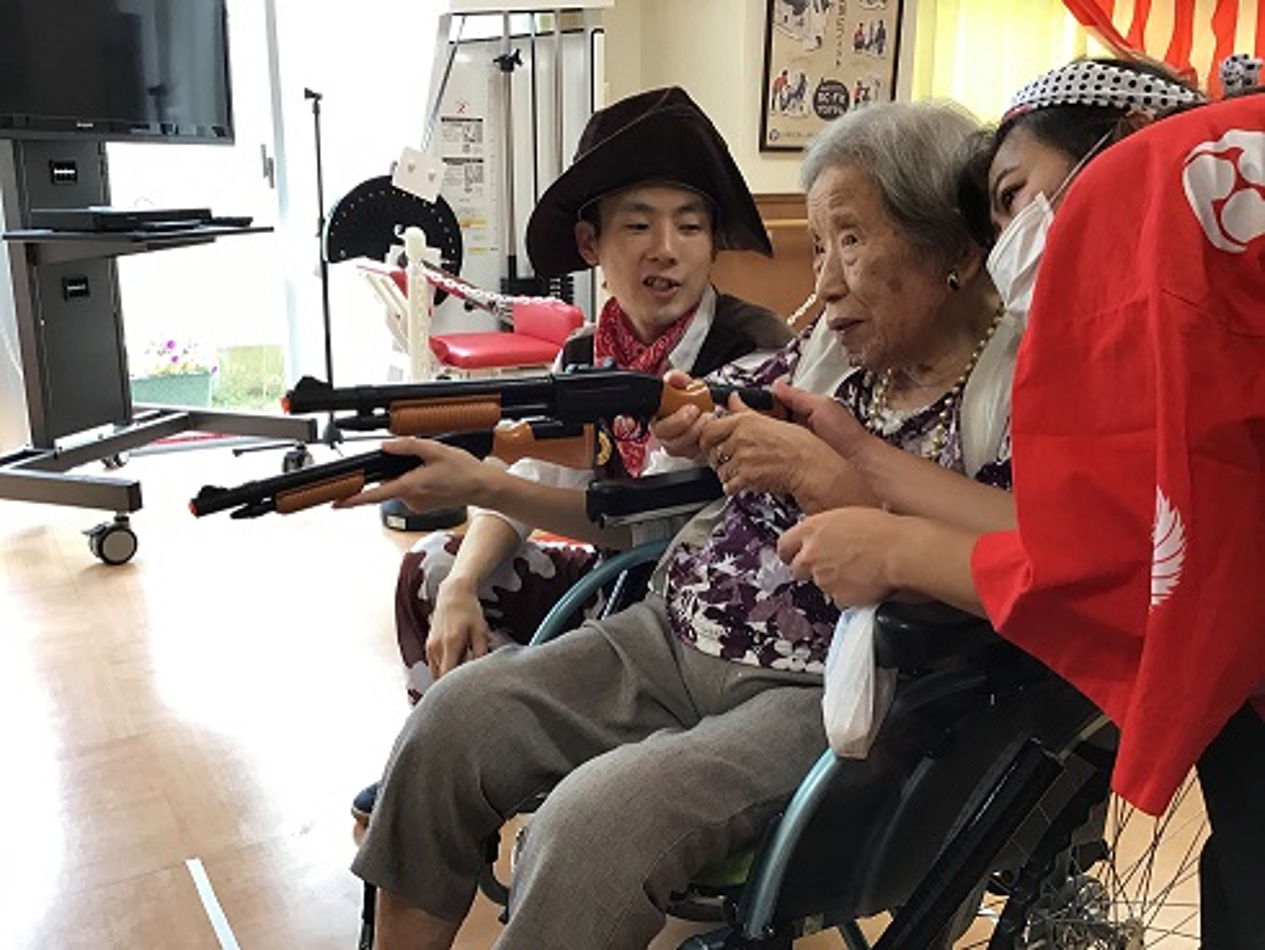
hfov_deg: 58.3
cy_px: 475
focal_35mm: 31
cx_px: 632
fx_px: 1133
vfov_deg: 45.5
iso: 25
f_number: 2.4
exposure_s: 1/30
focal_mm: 3.3
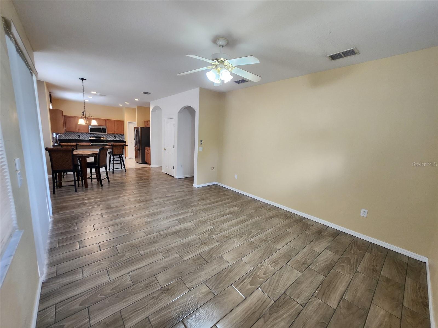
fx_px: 164
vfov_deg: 89.9
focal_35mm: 13
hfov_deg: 106.2
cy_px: 164
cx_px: 219
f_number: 2.2
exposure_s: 1/60
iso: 160
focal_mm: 1.74
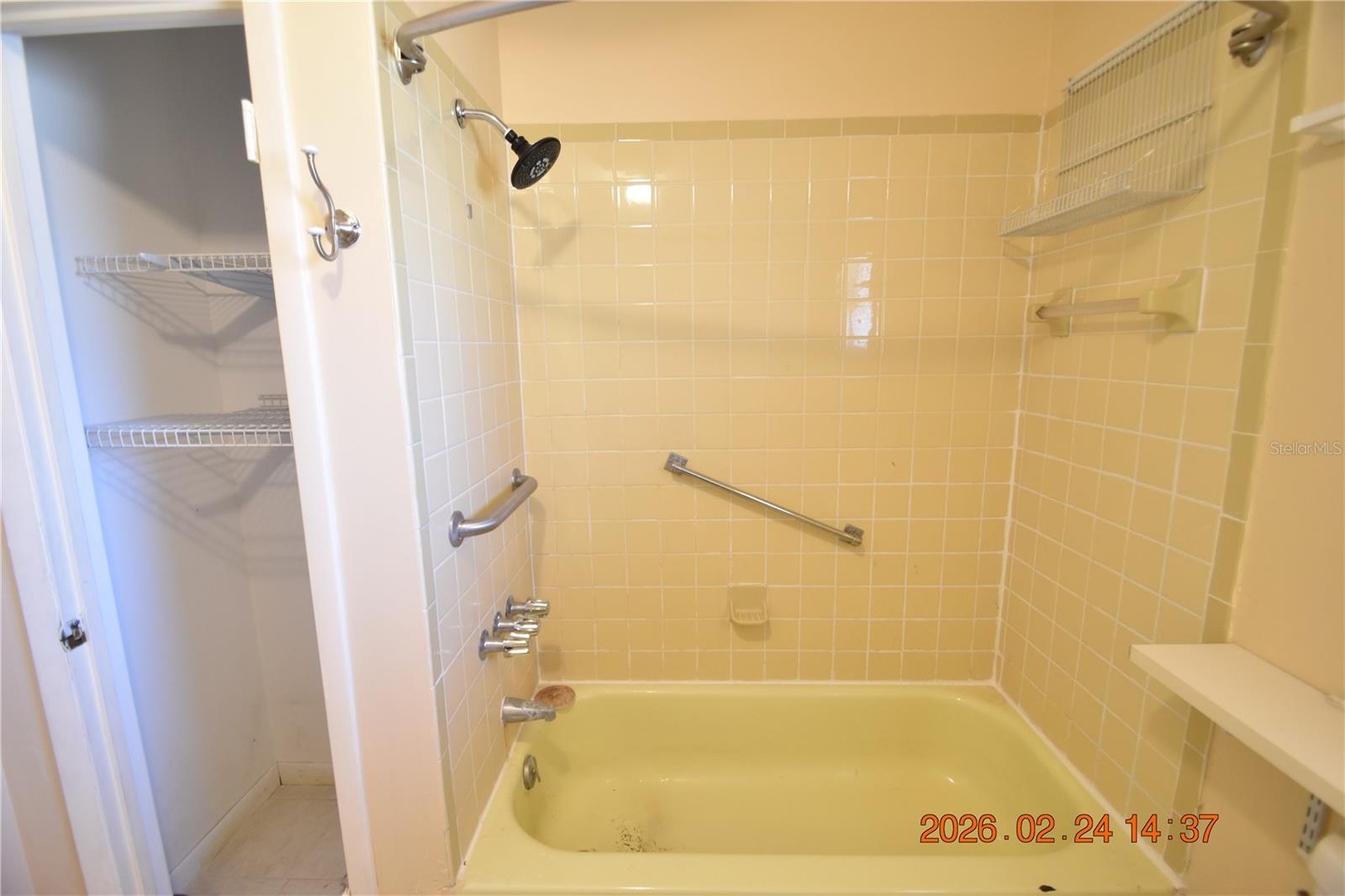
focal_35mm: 15
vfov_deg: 77.3
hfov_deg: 100.4
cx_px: 672
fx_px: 560
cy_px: 448
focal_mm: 10
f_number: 3.5
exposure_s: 1/15
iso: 800
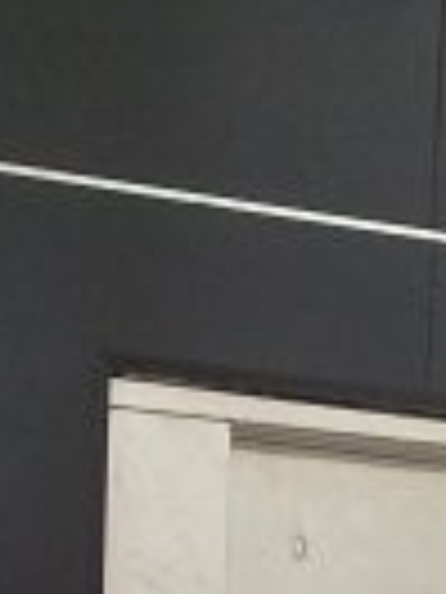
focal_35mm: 148
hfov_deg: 10.0
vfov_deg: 12.2
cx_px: 392
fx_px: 2542
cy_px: 1069
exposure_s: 1/30
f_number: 2.2
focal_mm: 4.12
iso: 50
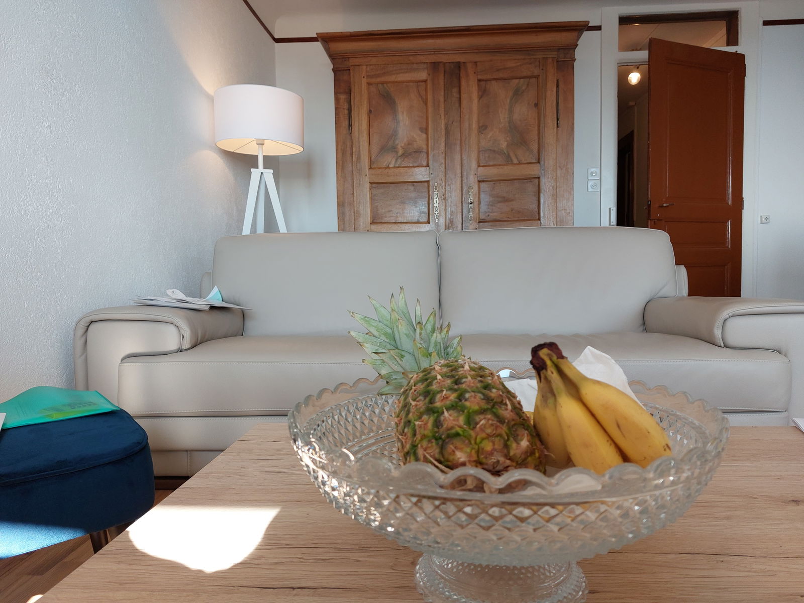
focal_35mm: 24
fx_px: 557
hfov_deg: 71.6
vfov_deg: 56.8
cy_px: 302
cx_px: 402
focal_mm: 5.23
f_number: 1.8
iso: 64
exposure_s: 1/100
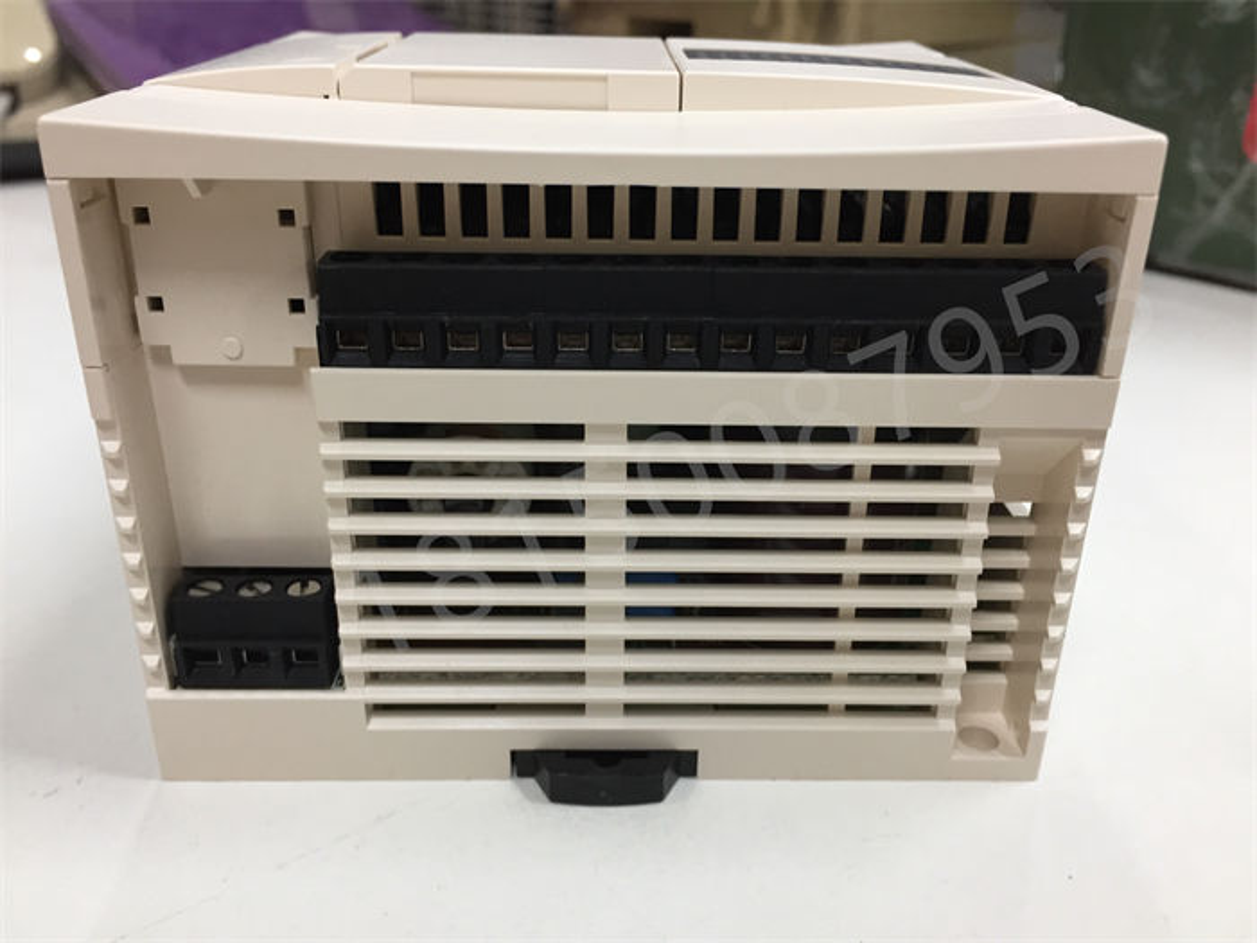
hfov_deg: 61.7
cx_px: 628
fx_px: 1053
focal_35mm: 29
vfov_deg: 48.2
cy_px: 472
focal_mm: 4.15
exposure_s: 1/33
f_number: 2.2
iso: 50
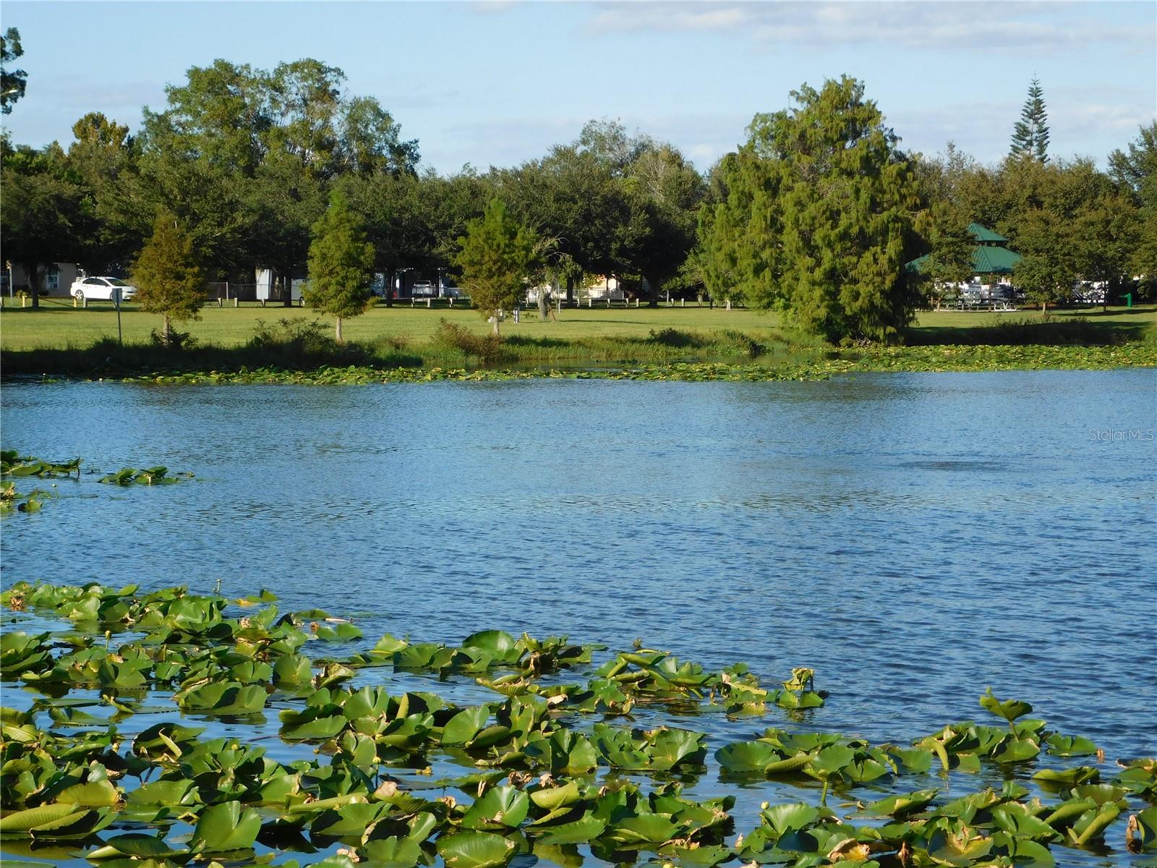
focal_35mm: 91
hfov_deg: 21.5
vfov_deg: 16.2
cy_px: 434
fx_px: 3042
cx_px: 578
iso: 125
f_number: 4.5
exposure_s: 1/640
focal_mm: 16.1
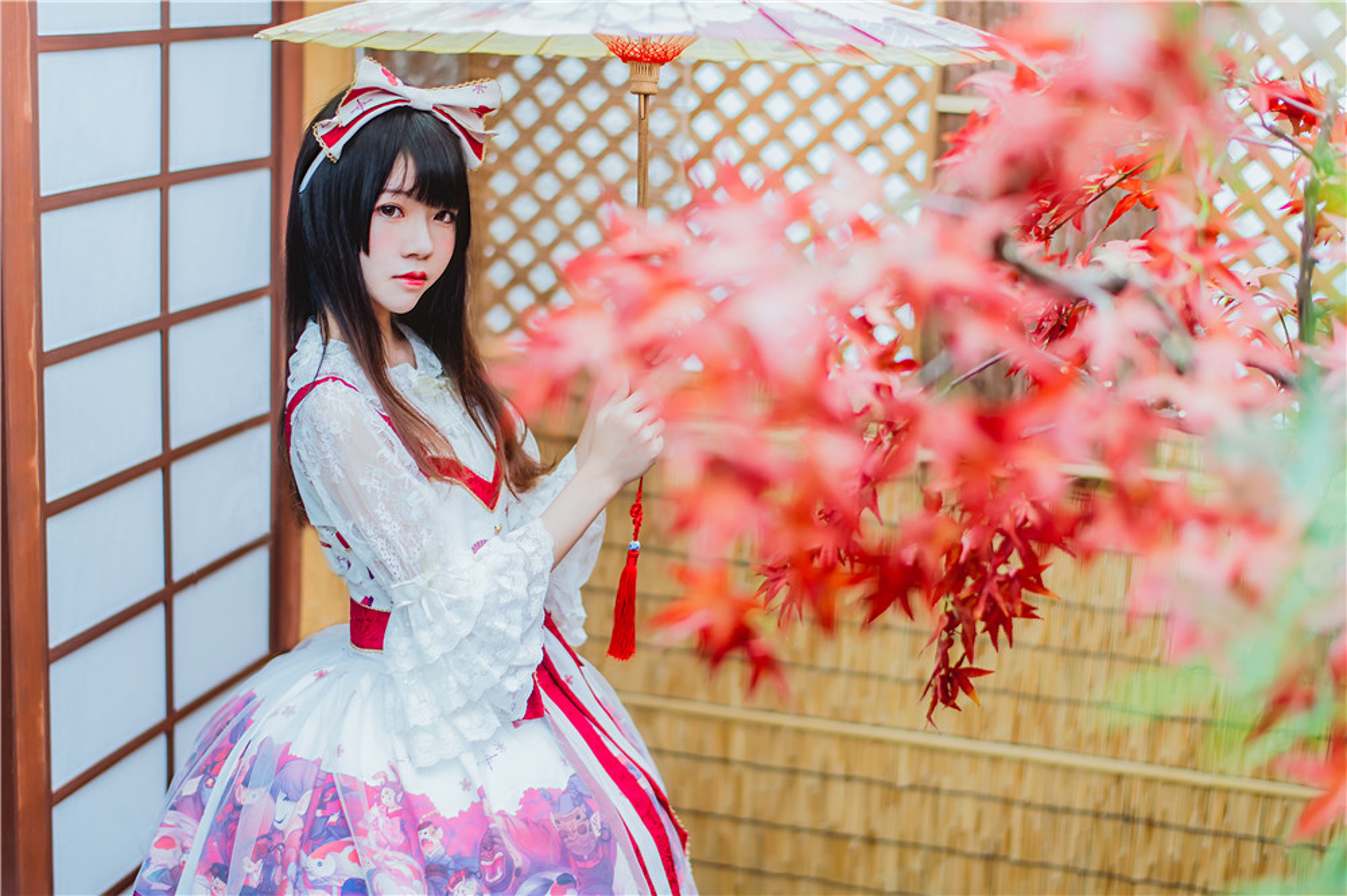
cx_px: 674
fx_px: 2168
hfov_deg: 34.5
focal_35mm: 58
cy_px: 448
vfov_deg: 23.3
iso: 640
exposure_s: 1/1600
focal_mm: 58
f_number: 1.6
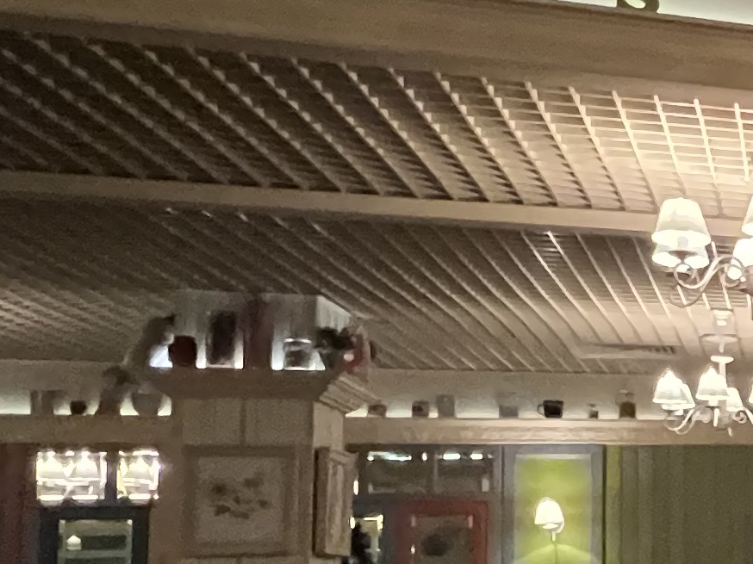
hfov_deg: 18.6
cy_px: 475
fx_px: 1305
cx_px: 1539
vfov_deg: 23.9
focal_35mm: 60
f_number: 1.8
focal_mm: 1.57
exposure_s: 1/50
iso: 1000
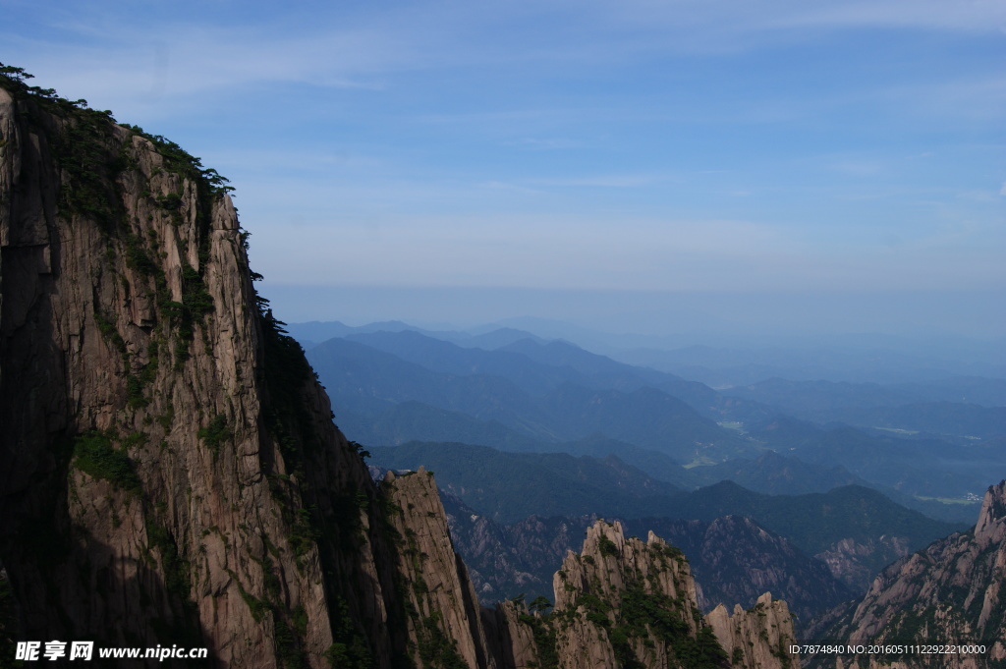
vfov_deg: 34.2
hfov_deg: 49.6
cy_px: 334
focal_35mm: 39
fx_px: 1089
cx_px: 503
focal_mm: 26
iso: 100
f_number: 10
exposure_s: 1/250
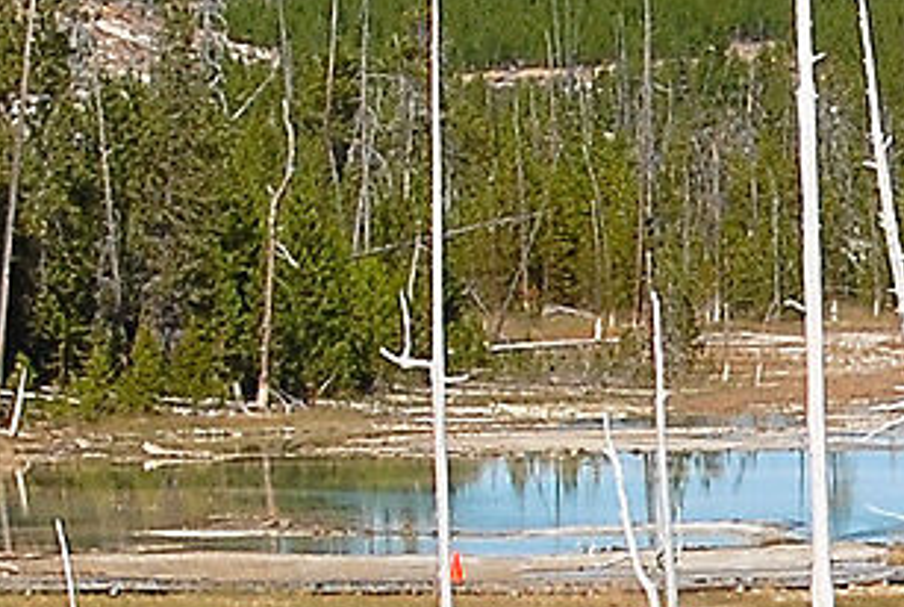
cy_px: 776
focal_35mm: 375
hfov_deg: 5.4
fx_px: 9435
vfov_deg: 3.7
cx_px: 1331
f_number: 9
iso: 100
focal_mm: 32
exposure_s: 1/320
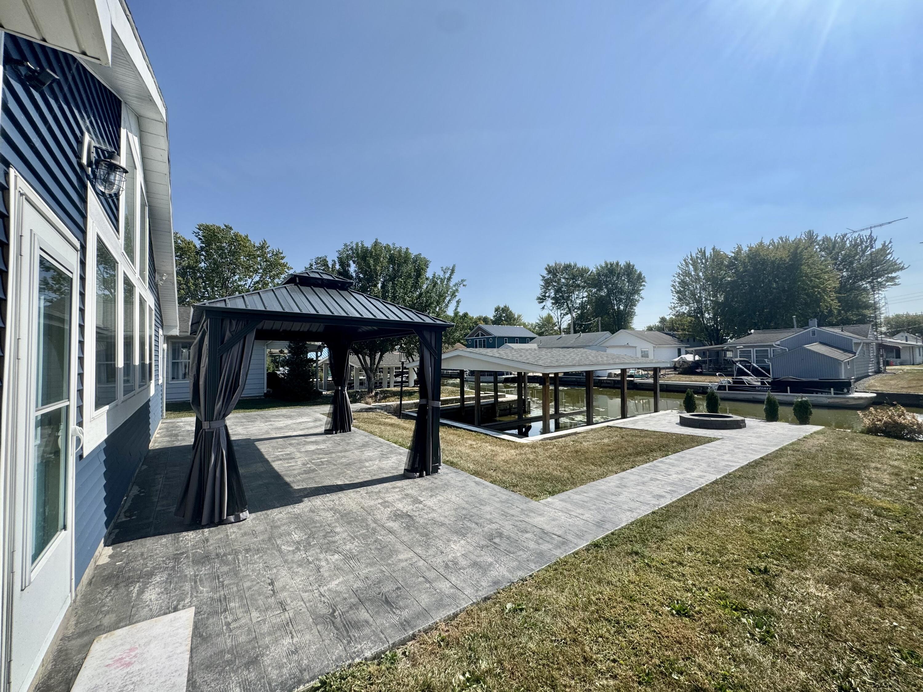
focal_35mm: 14
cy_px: 346
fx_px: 373
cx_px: 462
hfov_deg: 102.1
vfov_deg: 85.7
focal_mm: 2.22
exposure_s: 1/2674
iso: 50
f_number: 2.2
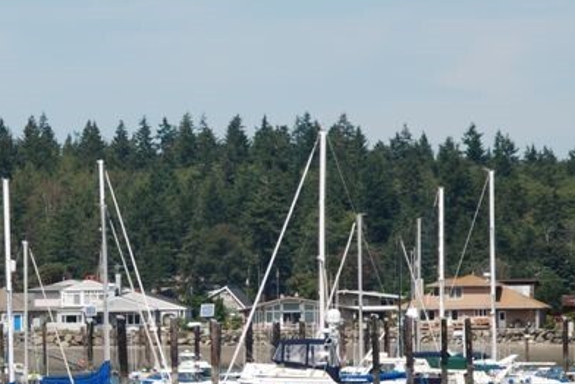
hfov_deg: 6.7
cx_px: 111
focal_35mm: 306
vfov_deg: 4.5
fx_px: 4891
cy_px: 275
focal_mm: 78
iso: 100
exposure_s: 1/500
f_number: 5.6
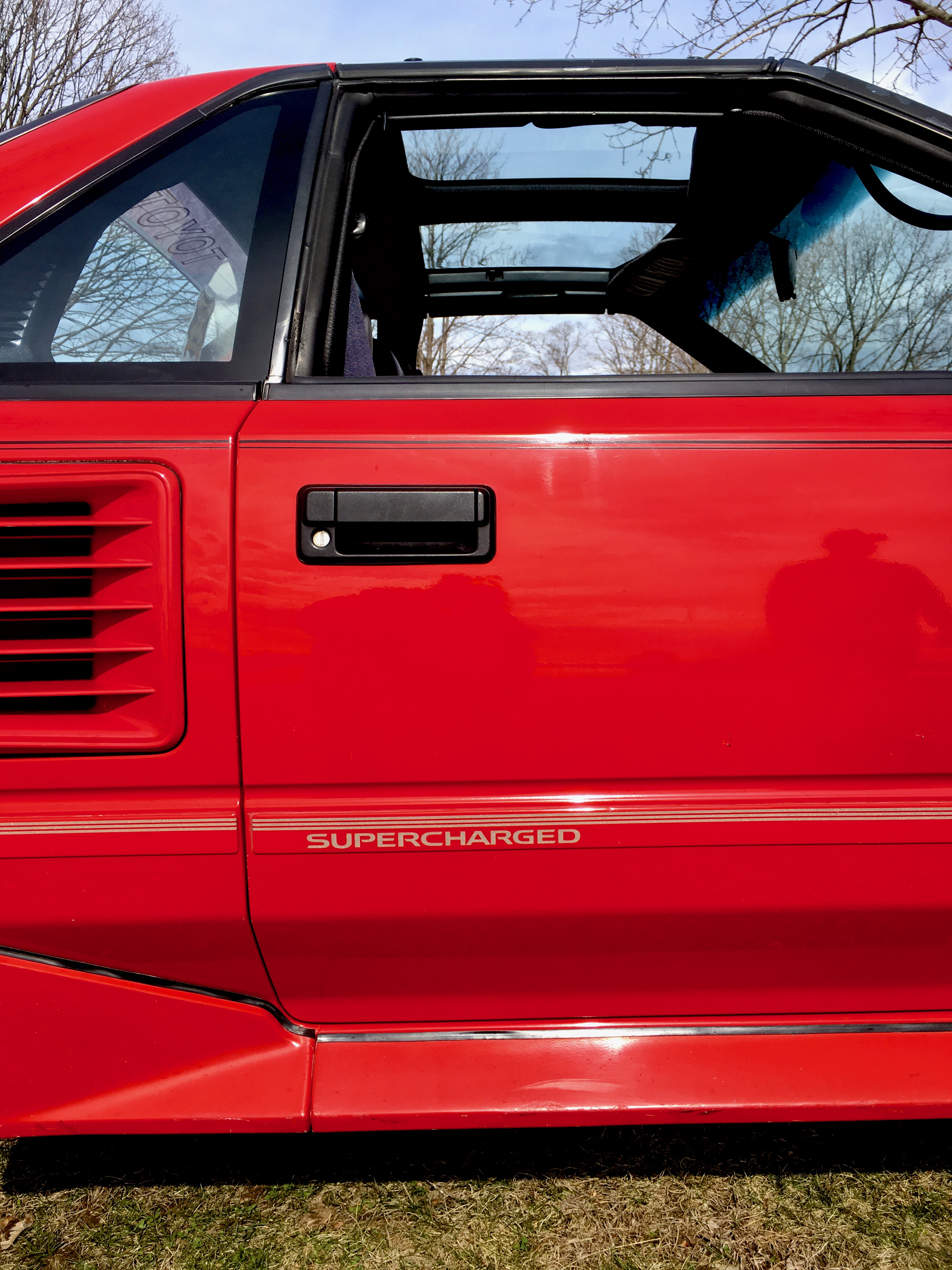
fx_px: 1063
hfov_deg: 48.2
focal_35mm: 29
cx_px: 476
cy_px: 635
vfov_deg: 61.7
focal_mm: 4.15
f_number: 2.2
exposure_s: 1/1012
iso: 25
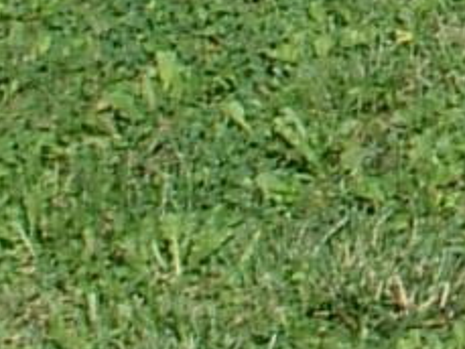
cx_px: 893
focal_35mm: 314
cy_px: -556
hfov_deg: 6.2
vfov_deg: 4.6
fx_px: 4220
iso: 100
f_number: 7.3
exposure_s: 1/210
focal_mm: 7
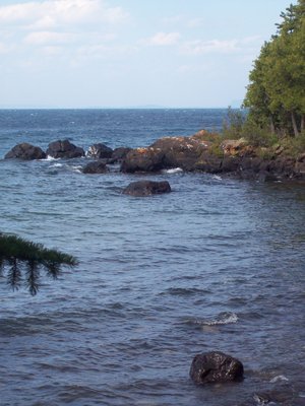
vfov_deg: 18.2
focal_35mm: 108
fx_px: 1269
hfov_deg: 13.7
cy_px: 203
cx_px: 152
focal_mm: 18
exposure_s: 1/630
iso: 80
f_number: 4.8
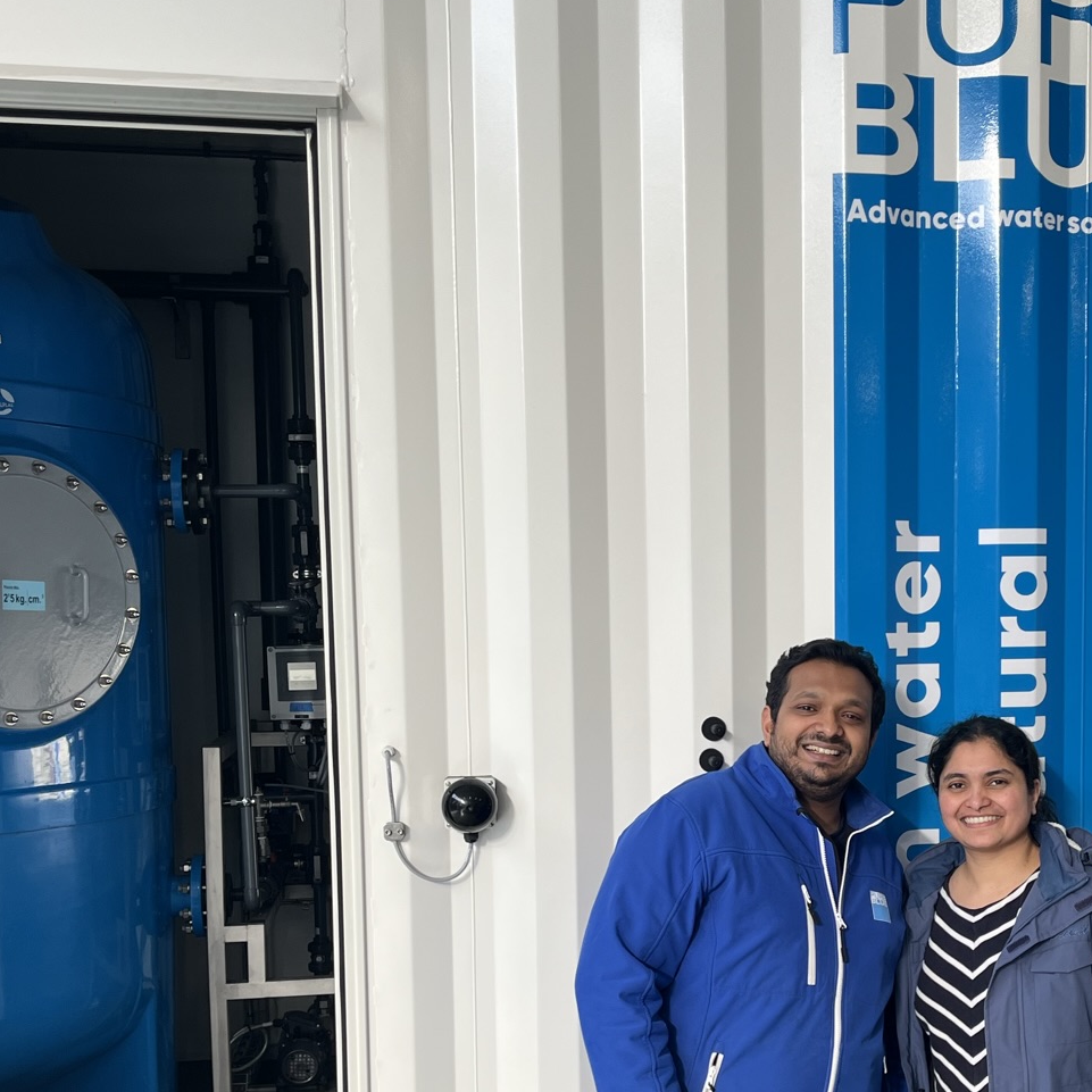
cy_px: 747
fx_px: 1749
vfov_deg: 34.3
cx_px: 743
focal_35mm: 49
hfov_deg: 34.3
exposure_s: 1/118
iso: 32
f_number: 1.6
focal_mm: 5.1
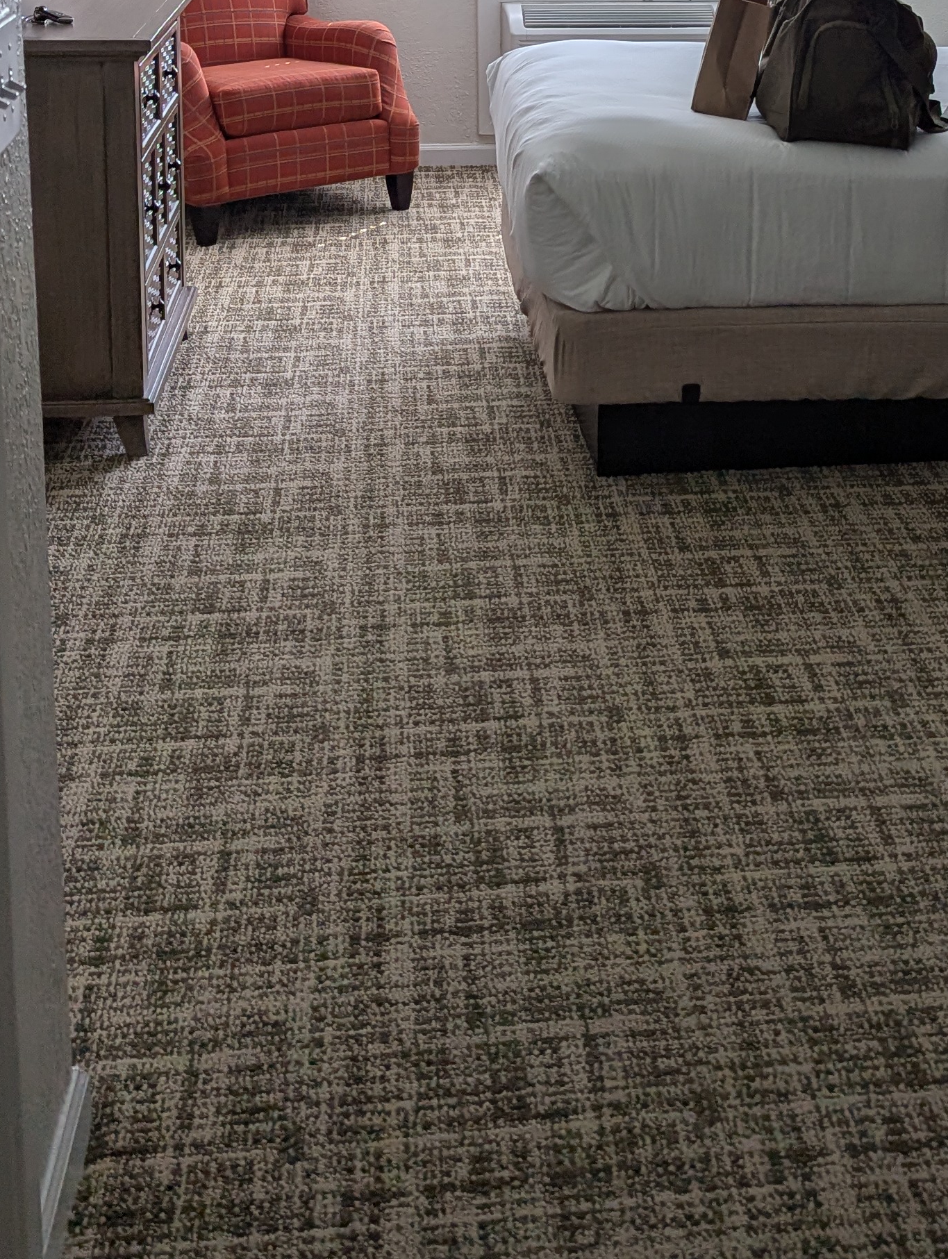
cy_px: 110
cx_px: 642
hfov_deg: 26.9
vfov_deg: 33.5
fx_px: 1967
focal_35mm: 54
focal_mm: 6.81
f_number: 1.85
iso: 38
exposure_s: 1/139
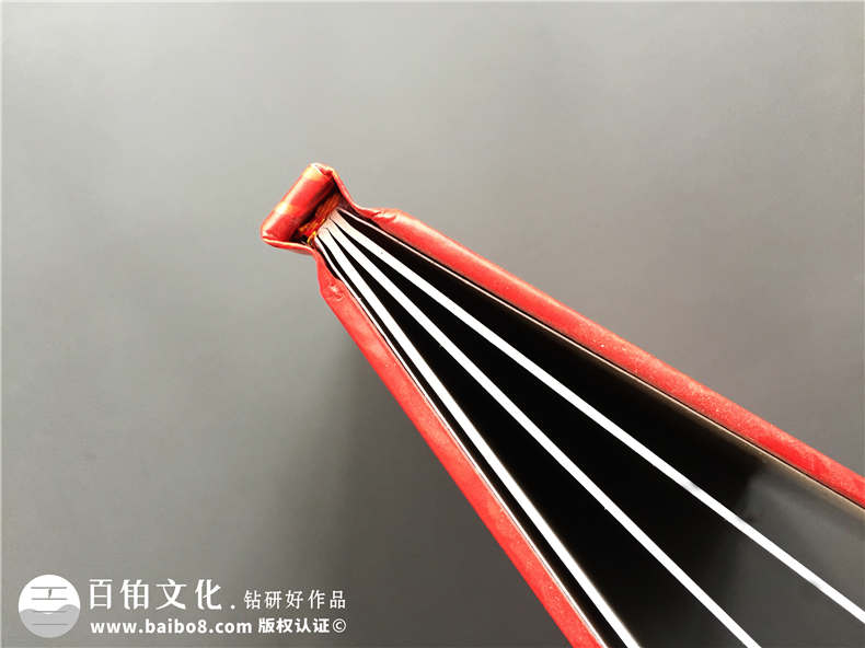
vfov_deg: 48.2
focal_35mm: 29
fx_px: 724
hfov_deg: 61.7
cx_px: 432
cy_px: 324
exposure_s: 1/30
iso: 125
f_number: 2.2
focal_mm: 4.15
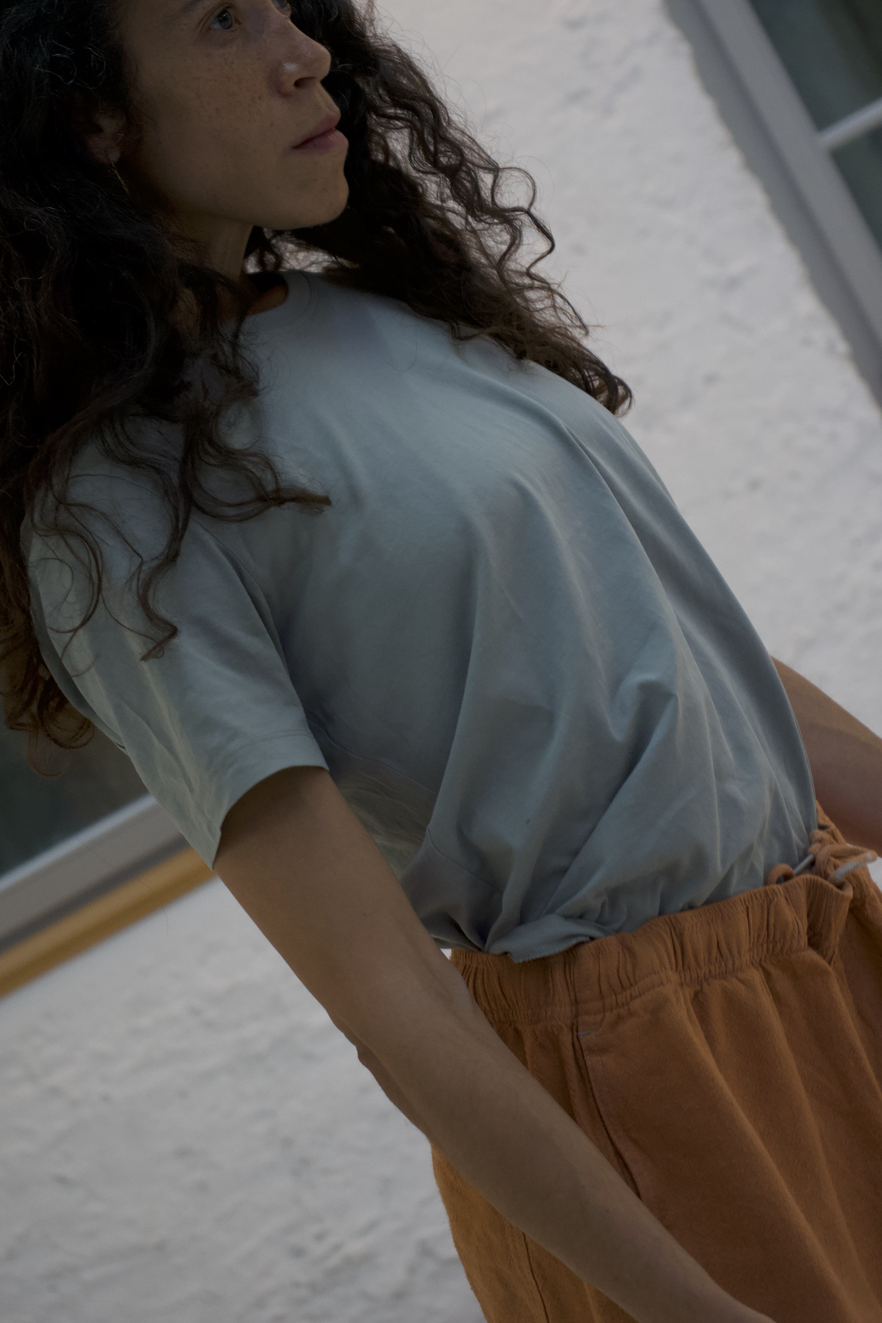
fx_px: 2830
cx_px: 461
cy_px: 673
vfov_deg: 26.3
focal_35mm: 77
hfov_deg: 17.7
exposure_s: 1/160
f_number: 5.6
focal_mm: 70
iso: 1600
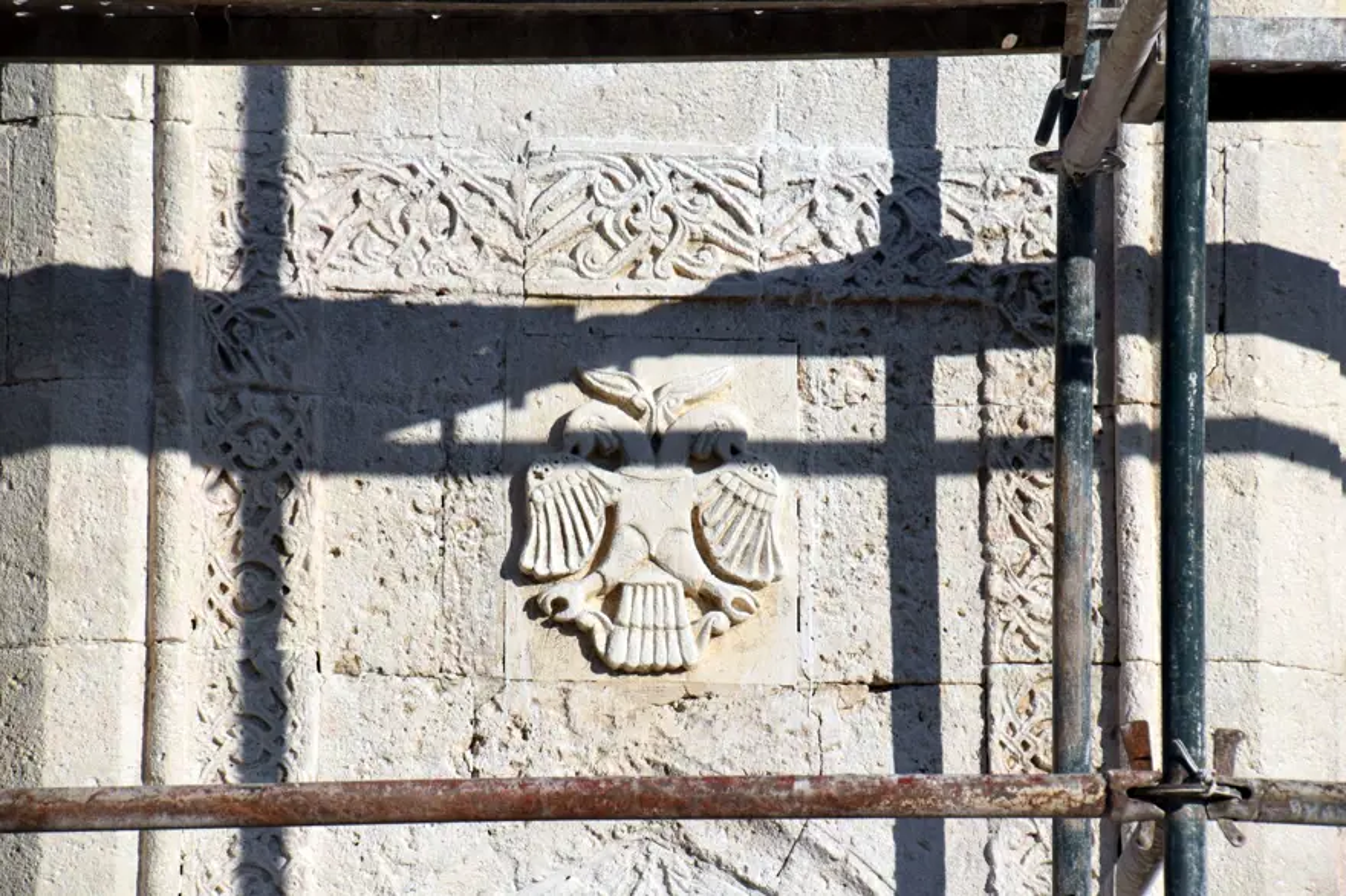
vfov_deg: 6.1
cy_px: 448
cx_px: 673
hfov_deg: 9.2
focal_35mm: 225
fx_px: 8409
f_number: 8
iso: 200
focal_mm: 150
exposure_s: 1/1000
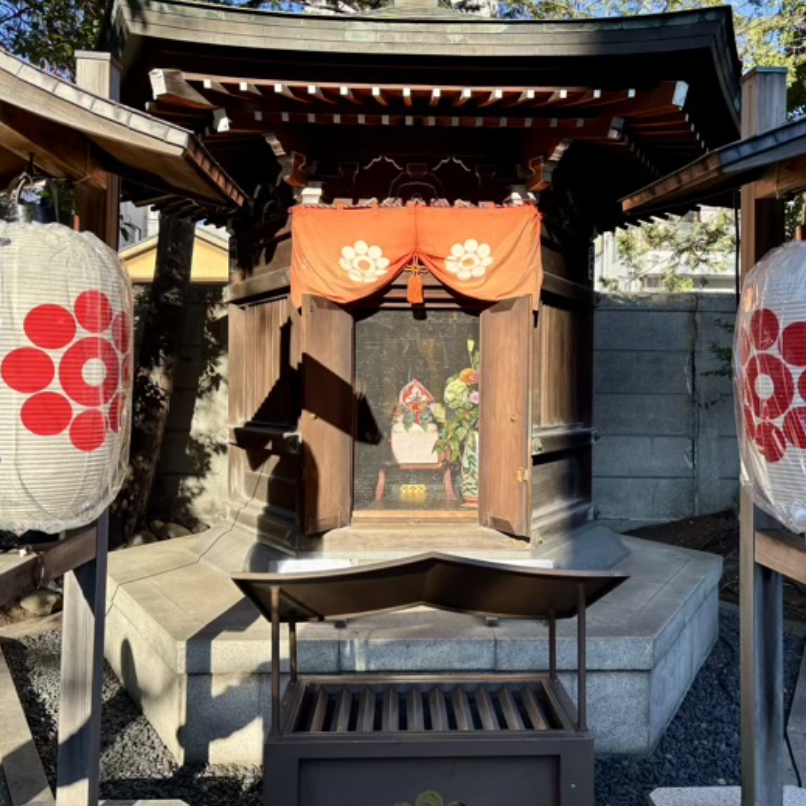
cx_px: 418
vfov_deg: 52.5
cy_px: 400
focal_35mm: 31
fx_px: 817
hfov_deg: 52.5
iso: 50
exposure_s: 1/970
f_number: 1.6
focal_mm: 5.96
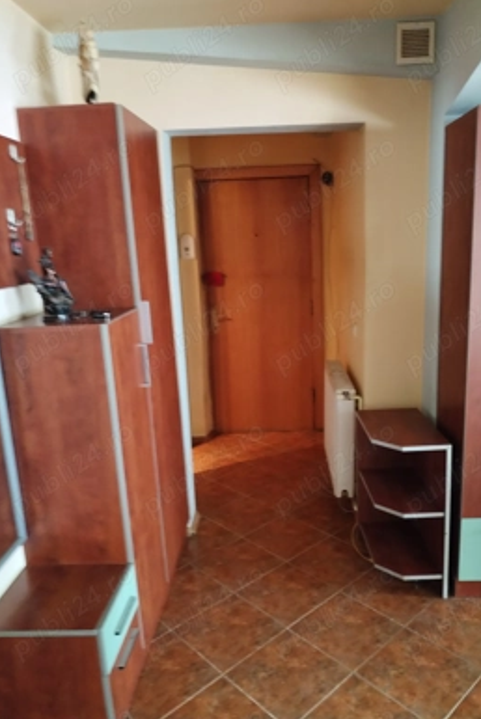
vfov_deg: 65.4
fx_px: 560
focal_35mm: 28
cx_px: 268
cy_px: 358
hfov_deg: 46.4
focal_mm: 4.75
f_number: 1.8
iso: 1622
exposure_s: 1/20
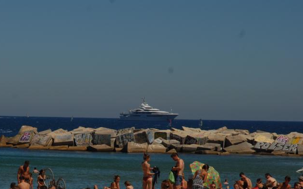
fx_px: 1519
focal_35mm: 184
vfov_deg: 7.1
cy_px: 163
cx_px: 61
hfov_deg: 11.4
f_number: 10
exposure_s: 1/400
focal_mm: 70
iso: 100
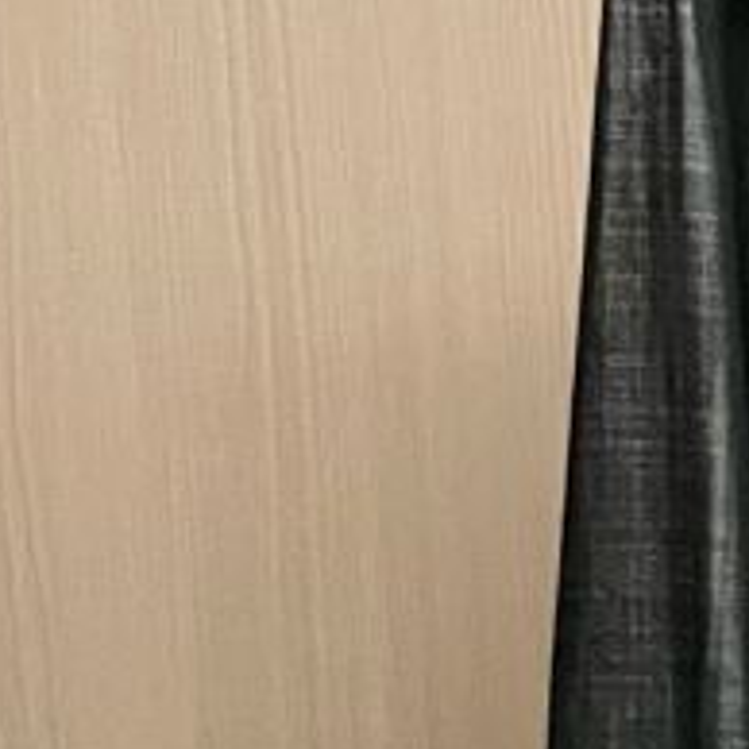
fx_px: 4186
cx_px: 1907
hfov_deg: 9.0
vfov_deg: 10.2
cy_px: 521
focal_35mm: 171
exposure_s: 1/35
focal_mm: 4.2
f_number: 1.6
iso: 640
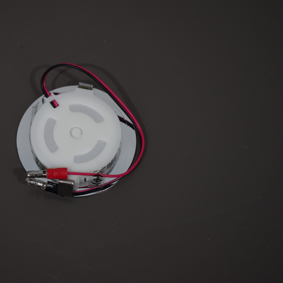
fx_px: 675
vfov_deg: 23.7
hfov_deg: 23.5
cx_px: 74
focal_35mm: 73
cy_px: 142
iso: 560
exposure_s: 1/250
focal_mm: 38
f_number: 4.8
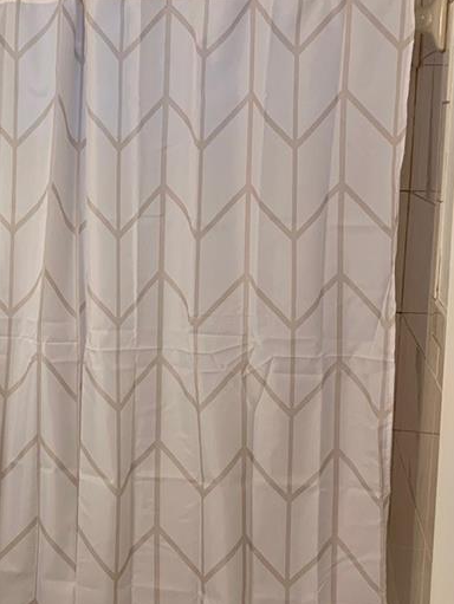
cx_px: 20
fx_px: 1065
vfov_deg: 31.7
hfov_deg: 23.2
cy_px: 307
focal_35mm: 61
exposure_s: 1/120
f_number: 1.8
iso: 64
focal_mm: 4.25
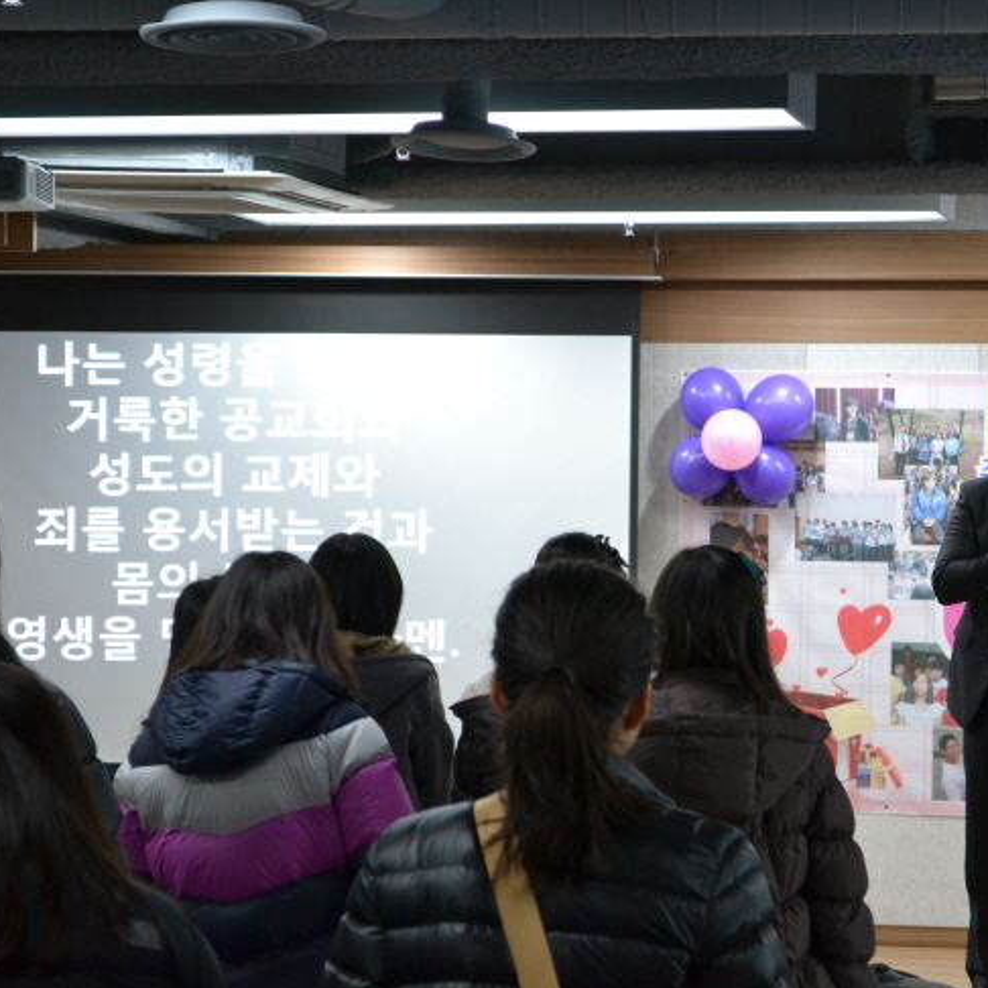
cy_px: 499
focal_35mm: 107
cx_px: 675
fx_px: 3444
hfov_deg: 16.3
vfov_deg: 16.3
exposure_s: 1/15
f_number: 5.6
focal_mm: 55
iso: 800
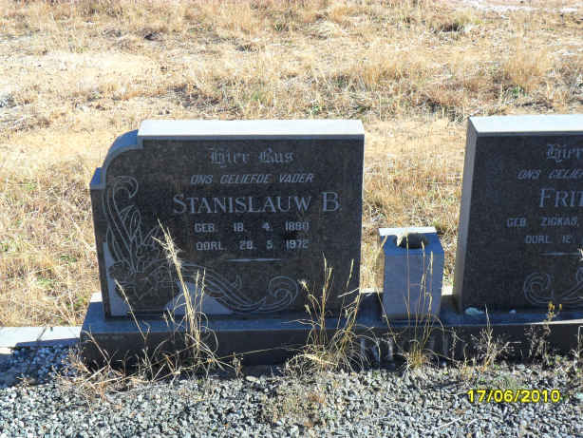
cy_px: 219
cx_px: 292
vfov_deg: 28.1
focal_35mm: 52
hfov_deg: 36.8
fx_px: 876
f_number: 5
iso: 100
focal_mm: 9.3
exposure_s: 1/180
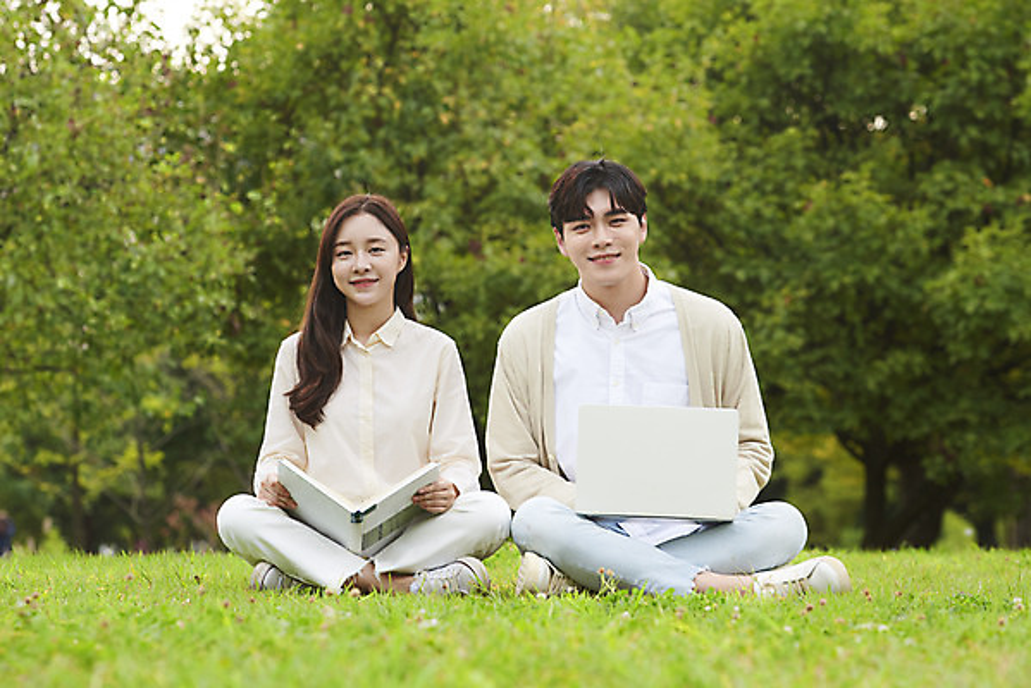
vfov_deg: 11.8
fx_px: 3324
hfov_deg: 17.6
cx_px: 516
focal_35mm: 116
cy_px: 344
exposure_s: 1/100
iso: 320
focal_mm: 116
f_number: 4.5
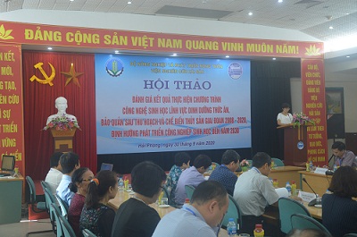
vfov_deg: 29.7
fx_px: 445
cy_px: 118
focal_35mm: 45
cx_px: 178
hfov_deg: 43.7
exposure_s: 1/30
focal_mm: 30
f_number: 4.2
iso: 400
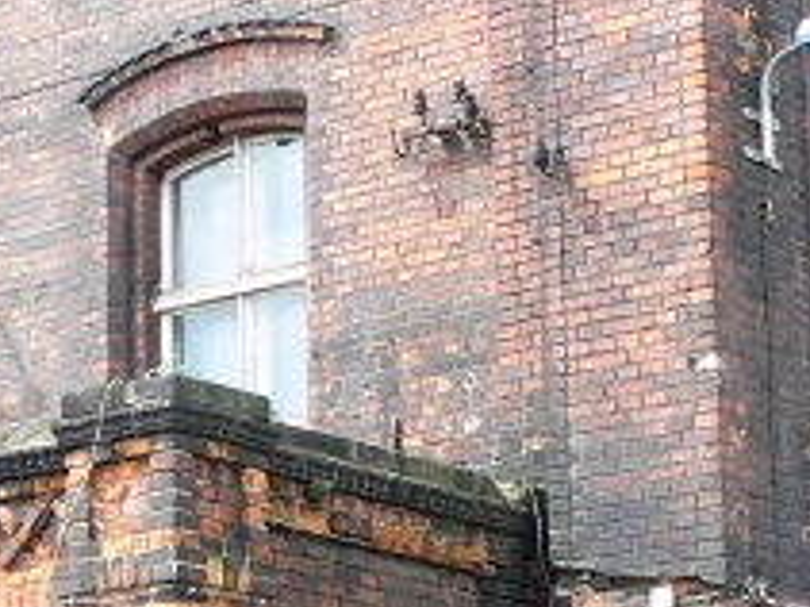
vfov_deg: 11.1
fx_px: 3110
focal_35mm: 133
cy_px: 469
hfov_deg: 14.8
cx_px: 384
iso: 100
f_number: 4.5
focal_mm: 7.4
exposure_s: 1/125
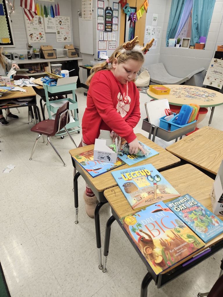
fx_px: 198
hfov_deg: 58.9
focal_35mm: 23
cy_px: 148
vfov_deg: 73.9
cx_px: 112
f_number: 1.8
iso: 125
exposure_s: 1/70
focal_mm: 5.4
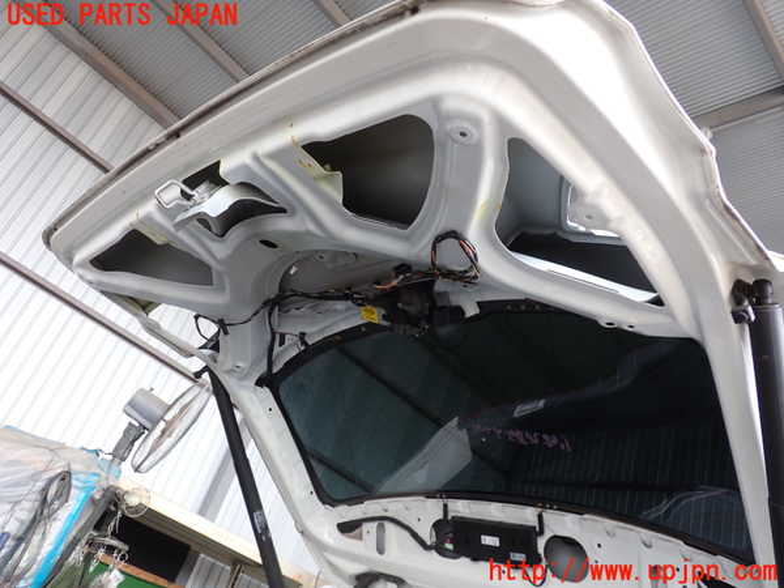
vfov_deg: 46.8
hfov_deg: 60.0
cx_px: 392
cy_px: 294
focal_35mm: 30
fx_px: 679
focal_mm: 5.4
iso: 100
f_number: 2.3
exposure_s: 1/80
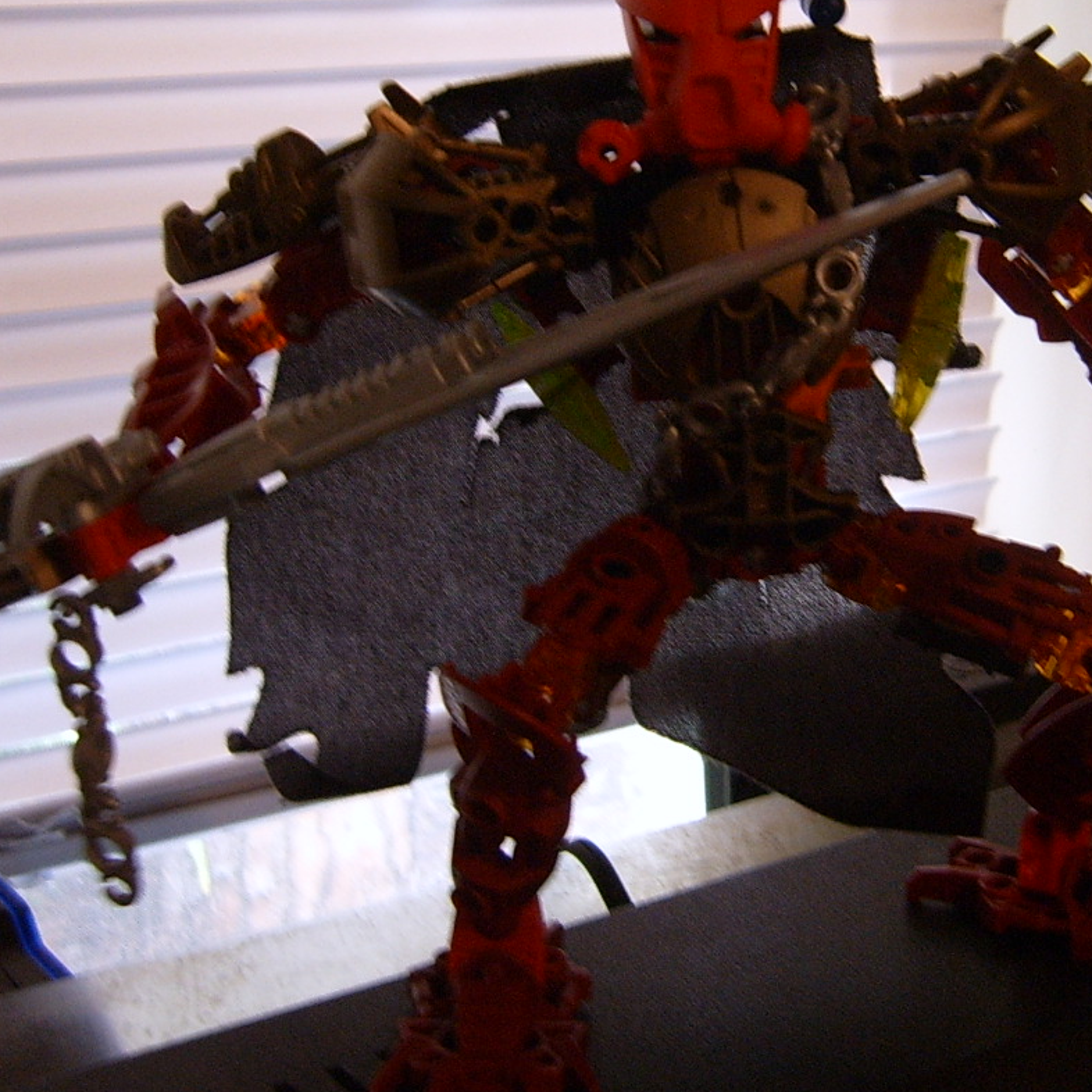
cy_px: 371
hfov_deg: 27.2
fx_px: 2248
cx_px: 710
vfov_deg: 27.1
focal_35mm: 63
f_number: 2.8
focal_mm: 5.8
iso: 100
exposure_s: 1/30
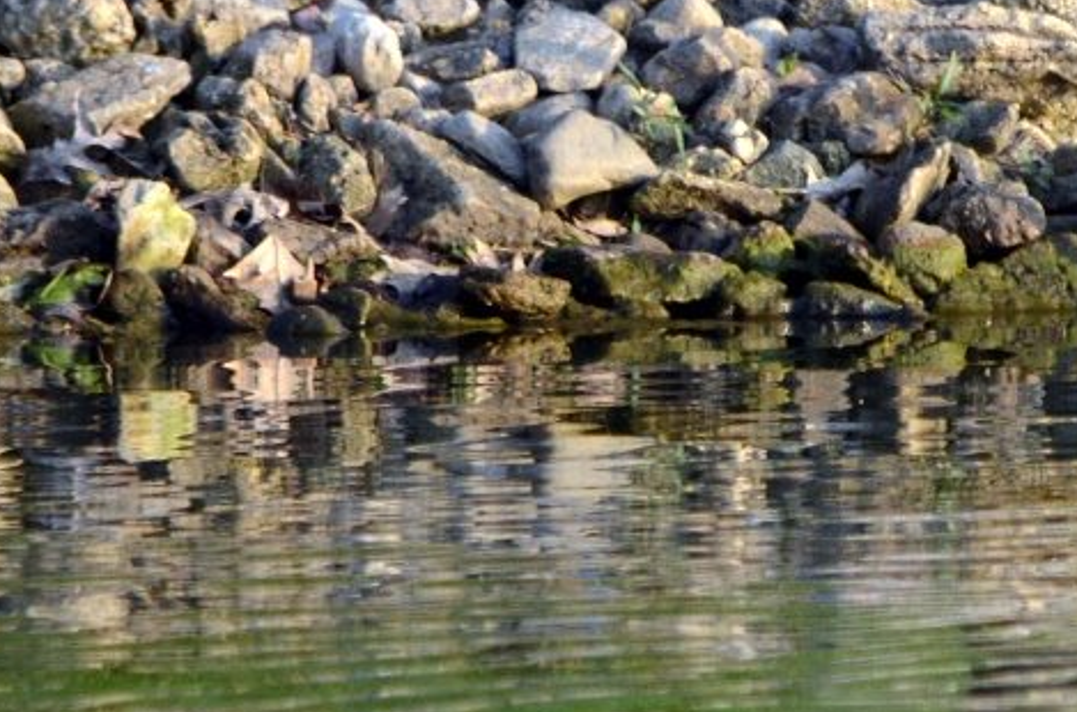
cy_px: -373
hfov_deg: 1.3
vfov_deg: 0.9
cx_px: 1529
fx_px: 45828
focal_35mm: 1536
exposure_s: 1/640
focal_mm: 300
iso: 800
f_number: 5.6
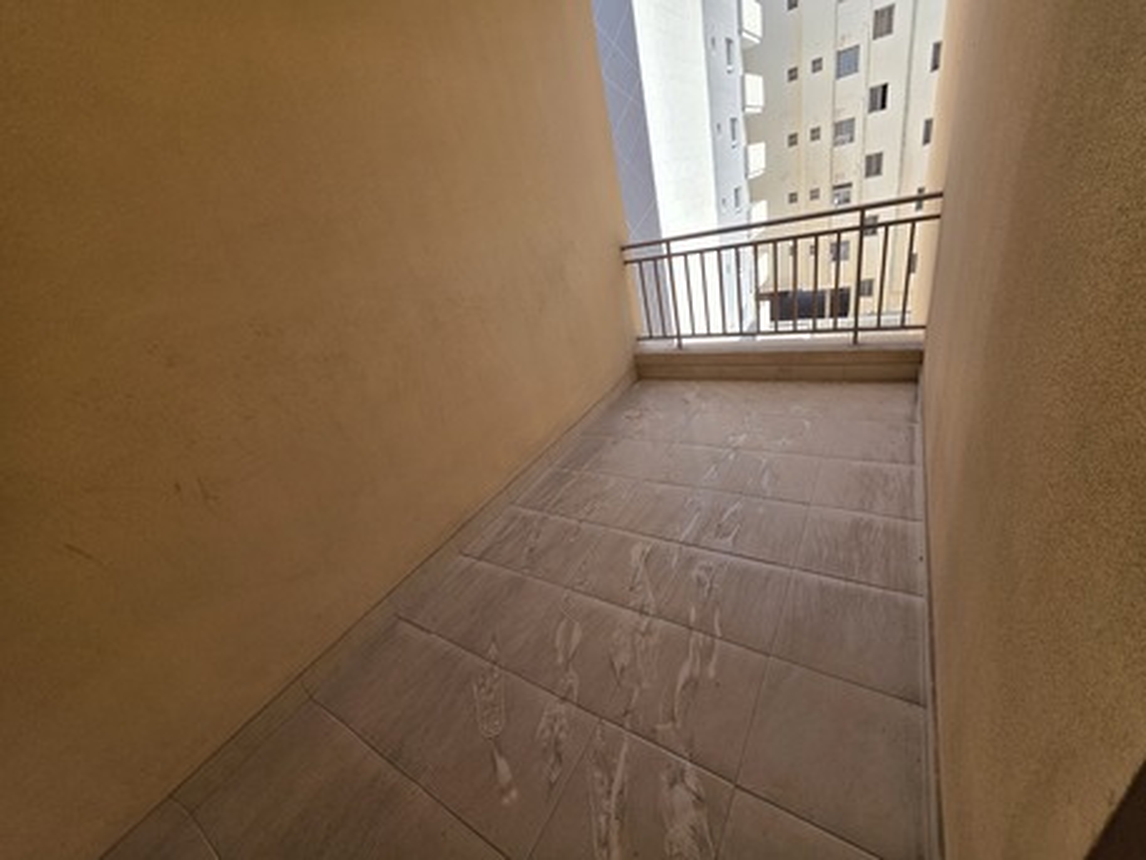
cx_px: 573
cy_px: 430
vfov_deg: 89.9
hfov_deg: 106.2
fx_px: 430
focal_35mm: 13
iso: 40
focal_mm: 2.2
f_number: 1.9
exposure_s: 1/577
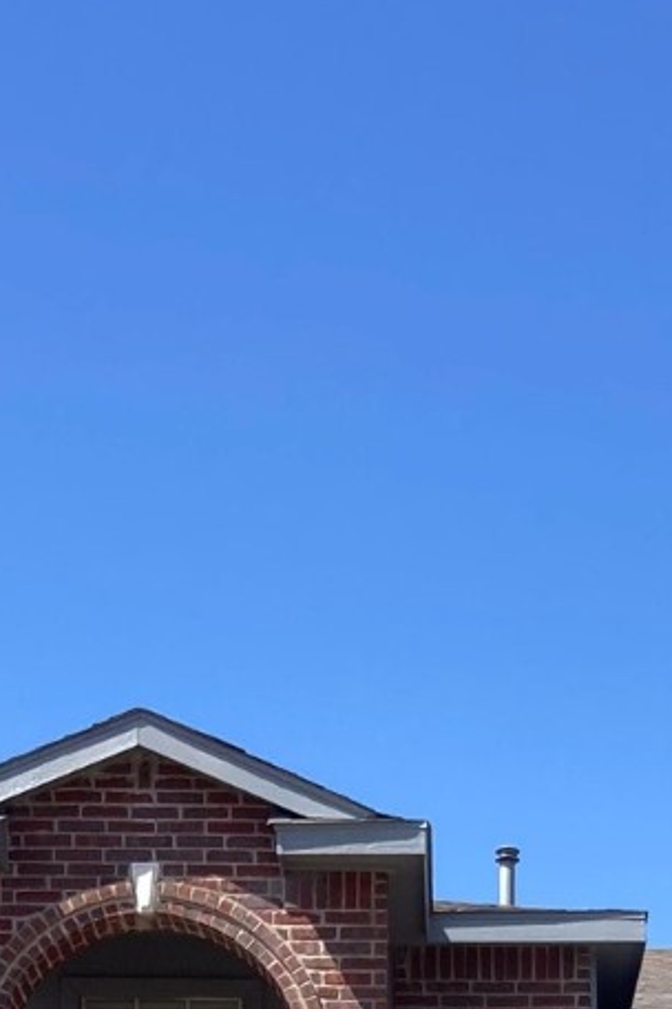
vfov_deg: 17.8
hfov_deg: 13.9
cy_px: 1668
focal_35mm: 98
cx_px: 546
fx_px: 2744
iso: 20
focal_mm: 3.99
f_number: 1.8
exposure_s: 1/1567
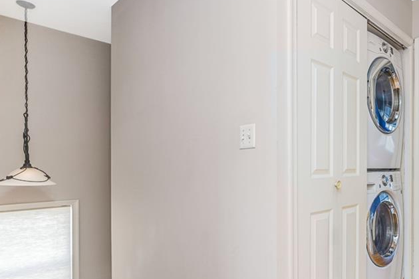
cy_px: 163
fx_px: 303
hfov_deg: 66.0
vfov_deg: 49.3
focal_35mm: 26
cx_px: 303
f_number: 4
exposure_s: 1/25
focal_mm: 16
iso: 50
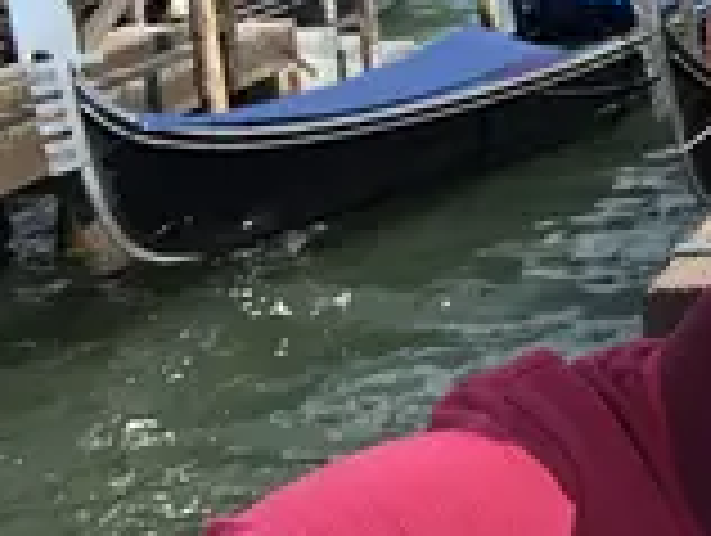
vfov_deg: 17.4
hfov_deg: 22.2
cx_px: 864
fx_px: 1666
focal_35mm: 81
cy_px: -119
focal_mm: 2.87
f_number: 2.2
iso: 20
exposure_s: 1/495
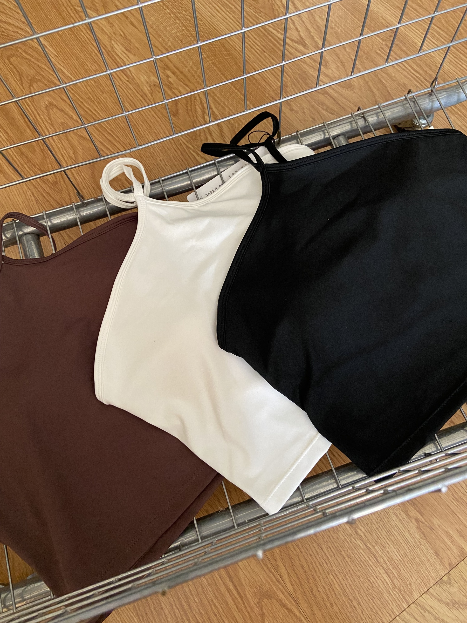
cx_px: 234
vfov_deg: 67.3
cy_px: 312
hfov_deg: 53.1
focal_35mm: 26
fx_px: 468
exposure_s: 1/53
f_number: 1.8
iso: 500
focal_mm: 4.25
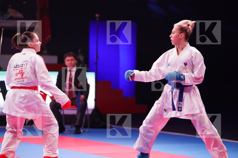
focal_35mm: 136
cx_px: 119
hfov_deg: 15.1
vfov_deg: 10.1
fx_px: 899
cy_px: 79
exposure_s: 1/1000
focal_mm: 136
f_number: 2.8
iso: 6400
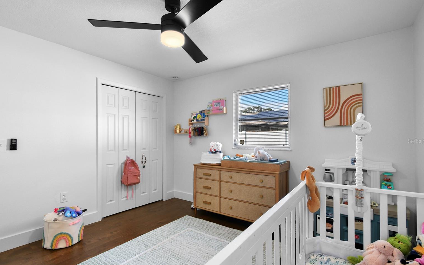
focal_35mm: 16
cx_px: 211
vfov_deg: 71.2
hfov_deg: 97.8
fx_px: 185
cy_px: 141
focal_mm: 10
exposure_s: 1/4
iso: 100
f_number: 7.1
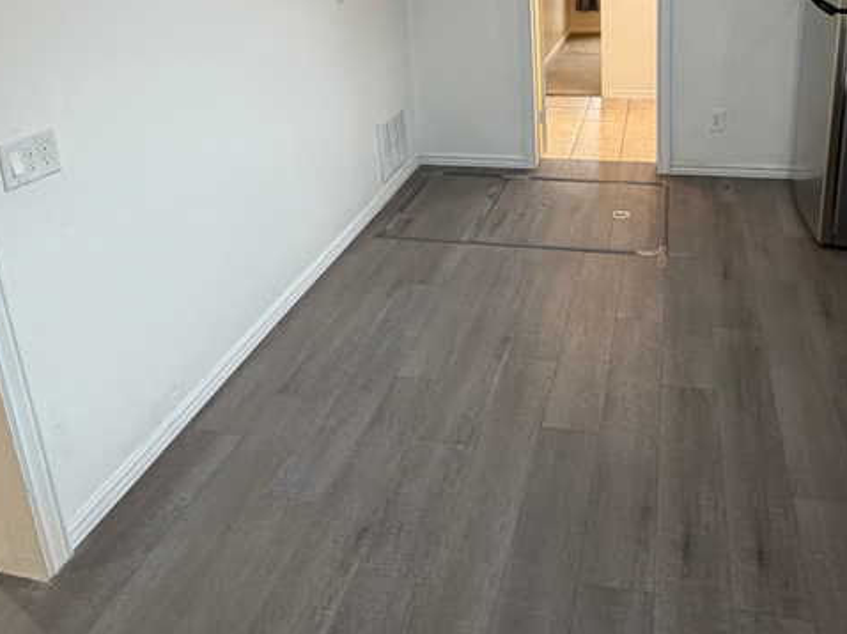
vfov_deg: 43.3
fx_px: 734
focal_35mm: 30
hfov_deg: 59.0
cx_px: 542
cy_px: 81
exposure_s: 1/60
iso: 200
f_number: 2.2
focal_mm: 2.22
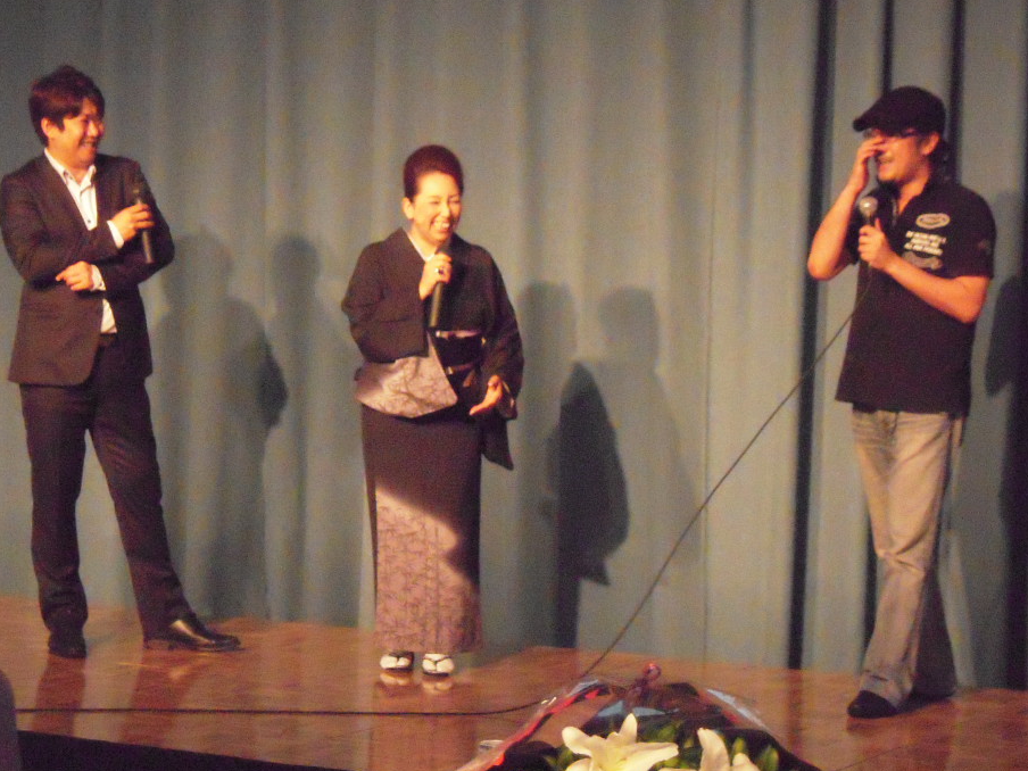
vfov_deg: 14.5
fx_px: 3029
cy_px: 339
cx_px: 471
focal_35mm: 102
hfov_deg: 19.3
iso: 3200
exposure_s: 1/80
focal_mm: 16.1
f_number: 5
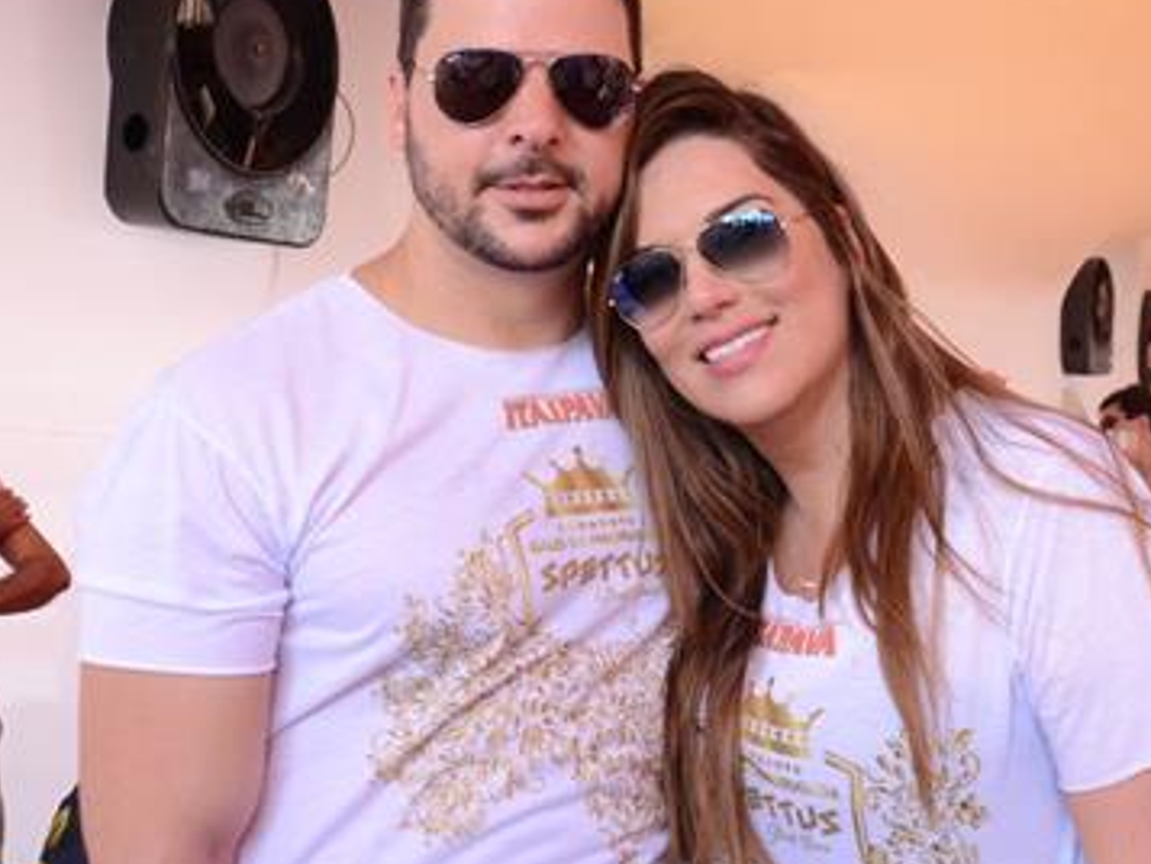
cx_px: 658
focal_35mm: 51
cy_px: 492
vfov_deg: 28.6
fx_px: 1690
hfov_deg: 37.5
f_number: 6.3
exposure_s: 1/160
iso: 1600
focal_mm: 21
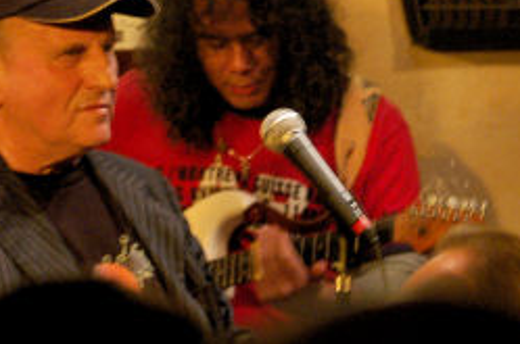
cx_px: 585
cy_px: -35
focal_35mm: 309
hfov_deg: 6.6
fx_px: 4455
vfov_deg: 4.4
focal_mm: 80
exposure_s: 1/10
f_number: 5
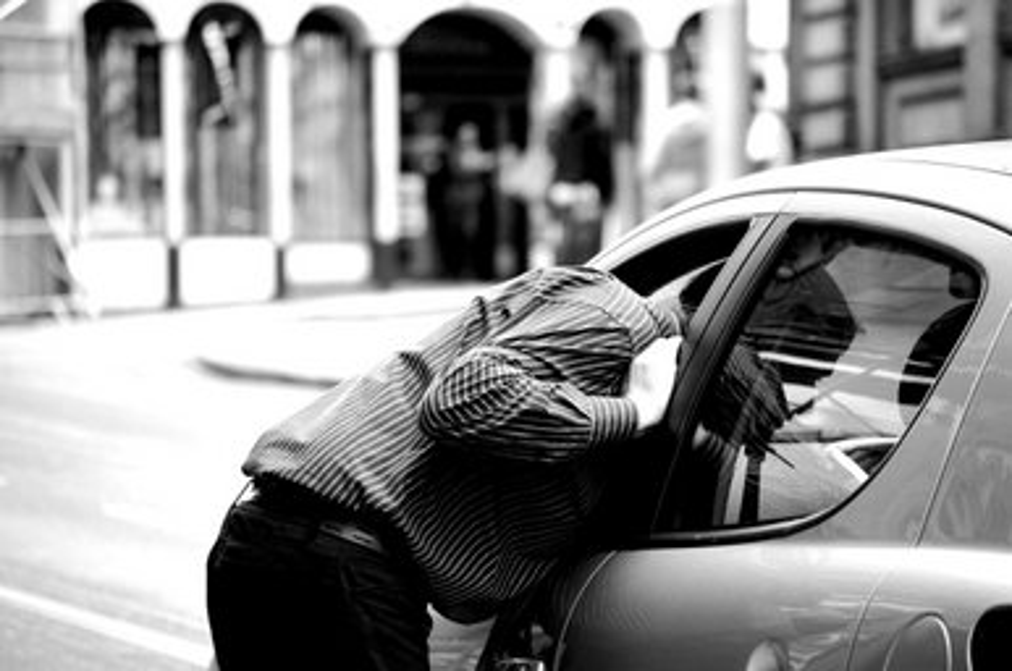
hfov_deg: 10.2
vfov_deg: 6.8
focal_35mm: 202
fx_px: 5683
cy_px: 336
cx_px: 506
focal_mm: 135
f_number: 5
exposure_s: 1/200
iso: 800
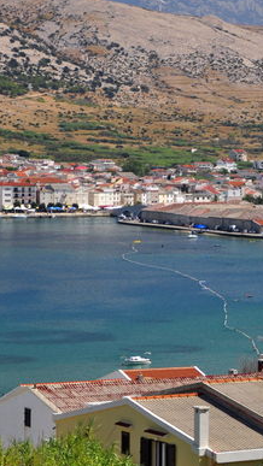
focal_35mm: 162
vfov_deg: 13.3
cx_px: 171
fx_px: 2006
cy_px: 215
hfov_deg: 7.5
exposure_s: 1/1250
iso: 400
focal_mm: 50
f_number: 5
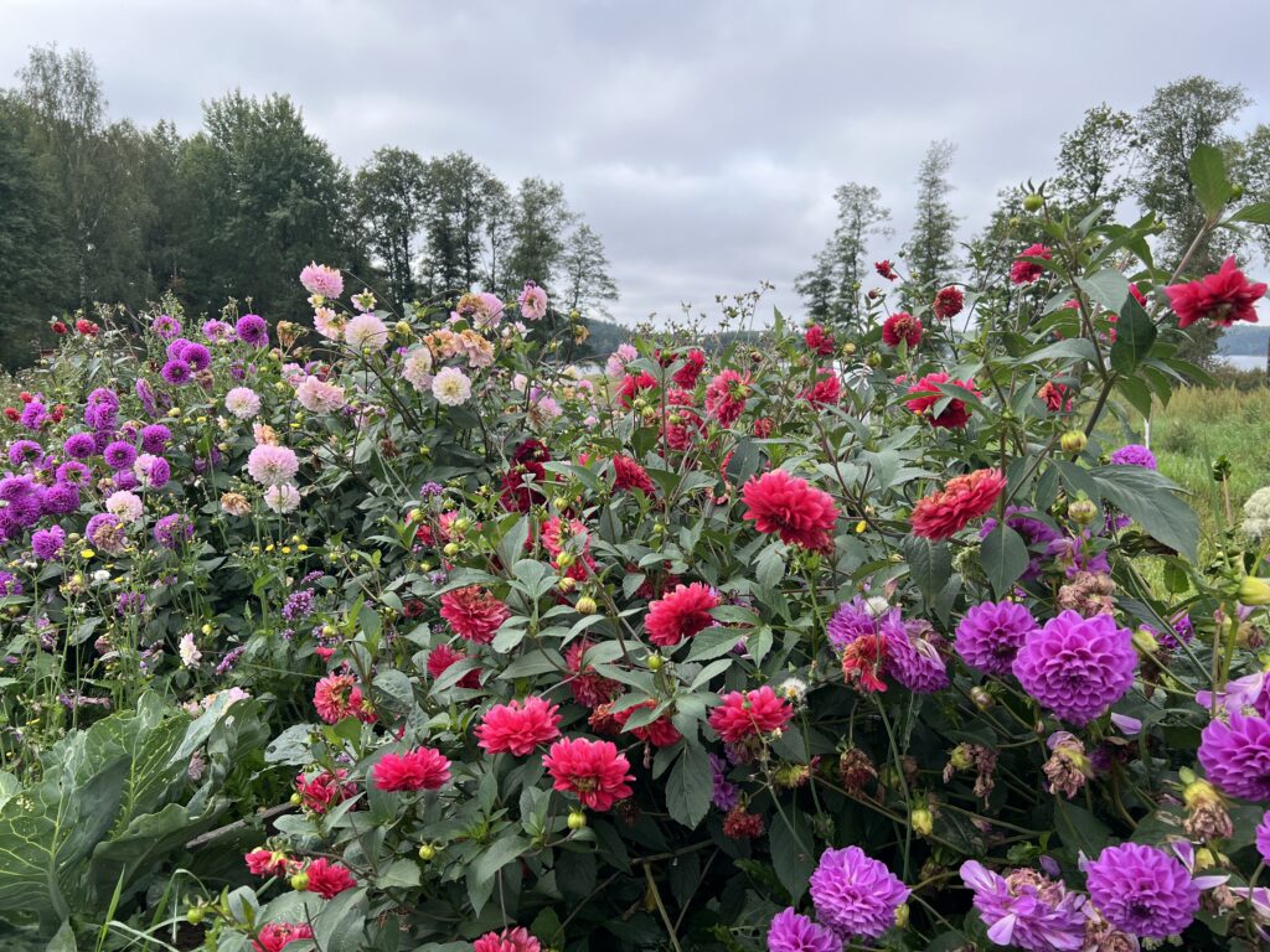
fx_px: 954
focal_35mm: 26
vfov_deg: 53.1
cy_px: 476
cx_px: 635
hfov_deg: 67.3
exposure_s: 1/1468
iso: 50
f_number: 1.5
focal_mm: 5.7
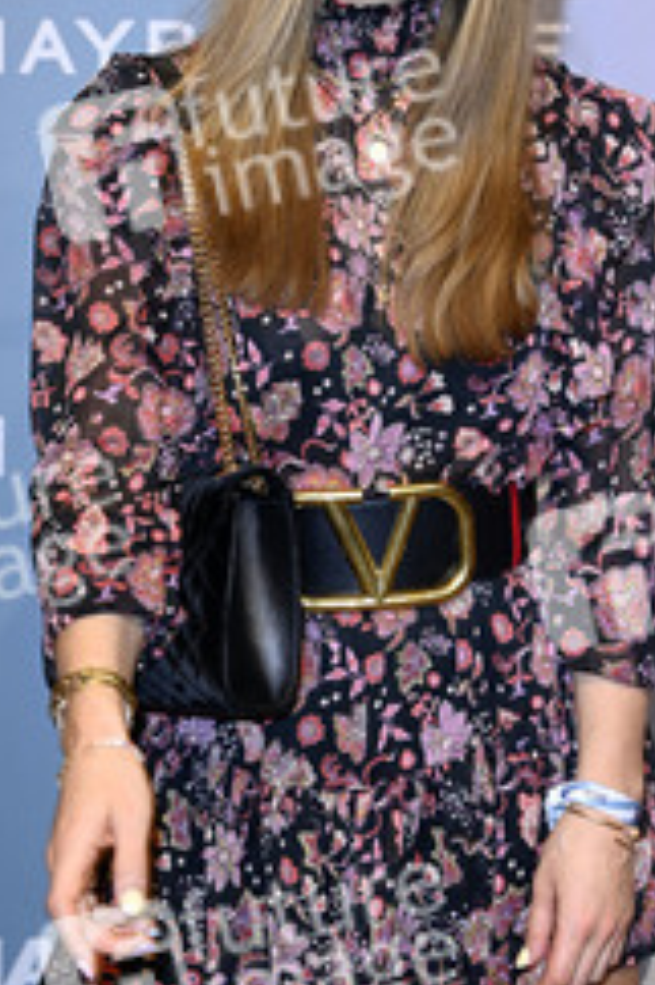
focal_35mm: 96
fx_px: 2624
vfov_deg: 21.2
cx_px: 366
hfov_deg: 14.2
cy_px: 350
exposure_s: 1/250
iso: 400
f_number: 5
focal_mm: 58
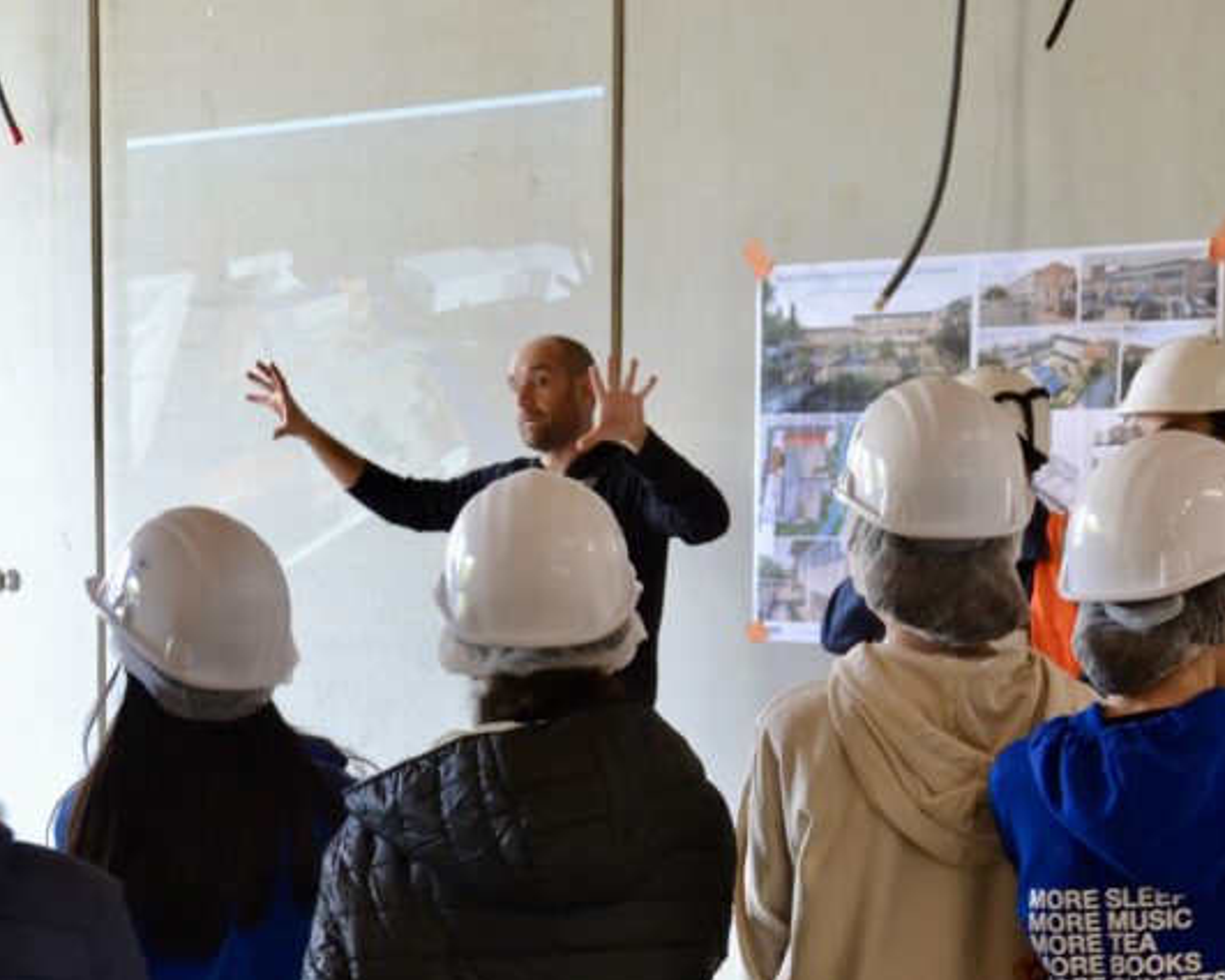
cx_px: 542
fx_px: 2901
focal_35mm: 80
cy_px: 797
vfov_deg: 19.0
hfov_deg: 23.8
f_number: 4
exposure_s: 1/20
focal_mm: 26
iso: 400
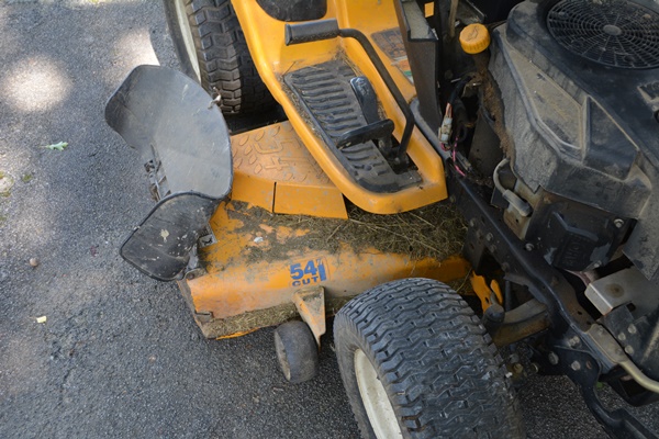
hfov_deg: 57.2
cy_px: 220
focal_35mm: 33
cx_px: 330
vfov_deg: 40.0
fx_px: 604
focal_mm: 22
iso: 400
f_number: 5
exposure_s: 1/100
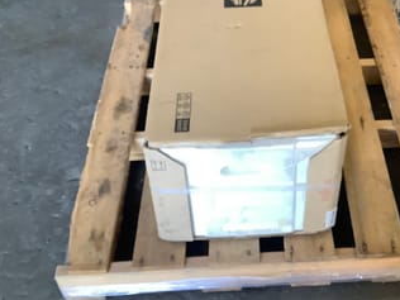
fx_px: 566
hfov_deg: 38.4
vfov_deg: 29.5
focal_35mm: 49
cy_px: 104
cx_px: 273
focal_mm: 3.3
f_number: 2.4
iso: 250
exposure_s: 1/50
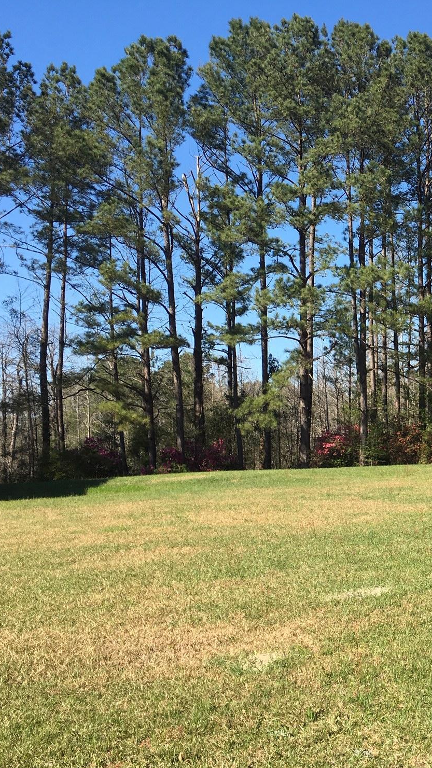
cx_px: 450
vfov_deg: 47.4
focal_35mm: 43
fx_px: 876
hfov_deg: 26.0
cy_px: 390
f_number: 2.2
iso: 25
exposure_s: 1/916
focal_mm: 4.15
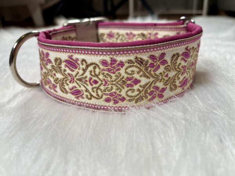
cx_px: 118
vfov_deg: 53.1
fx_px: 177
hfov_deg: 67.3
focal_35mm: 26
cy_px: 88
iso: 40
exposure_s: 1/167
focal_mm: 5.1
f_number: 1.6
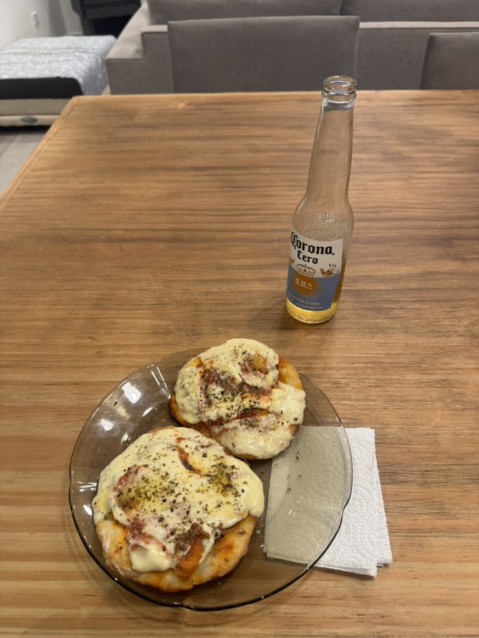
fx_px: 443
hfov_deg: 56.8
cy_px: 319
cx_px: 240
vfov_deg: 71.6
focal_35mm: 24
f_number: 1.78
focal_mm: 6.76
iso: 200
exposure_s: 1/71
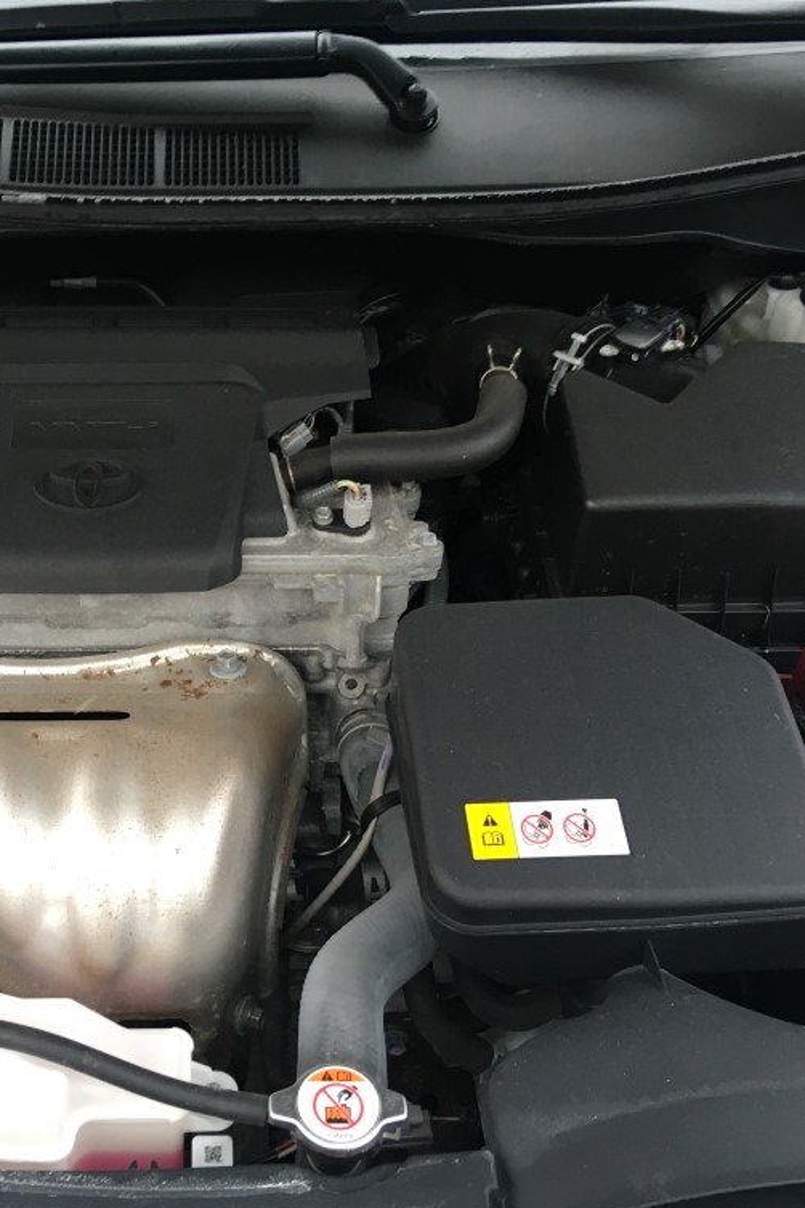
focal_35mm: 41
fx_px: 1375
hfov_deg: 32.2
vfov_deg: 47.4
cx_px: 226
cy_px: 613
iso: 80
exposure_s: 1/30
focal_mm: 4.15
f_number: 2.2
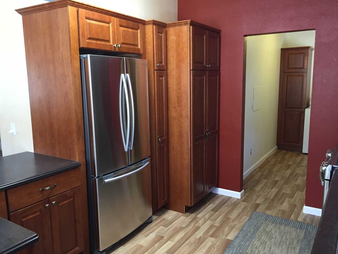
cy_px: 127
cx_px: 169
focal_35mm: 29
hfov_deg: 61.7
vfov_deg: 48.2
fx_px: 283
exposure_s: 1/30
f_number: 2.2
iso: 160
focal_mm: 4.15
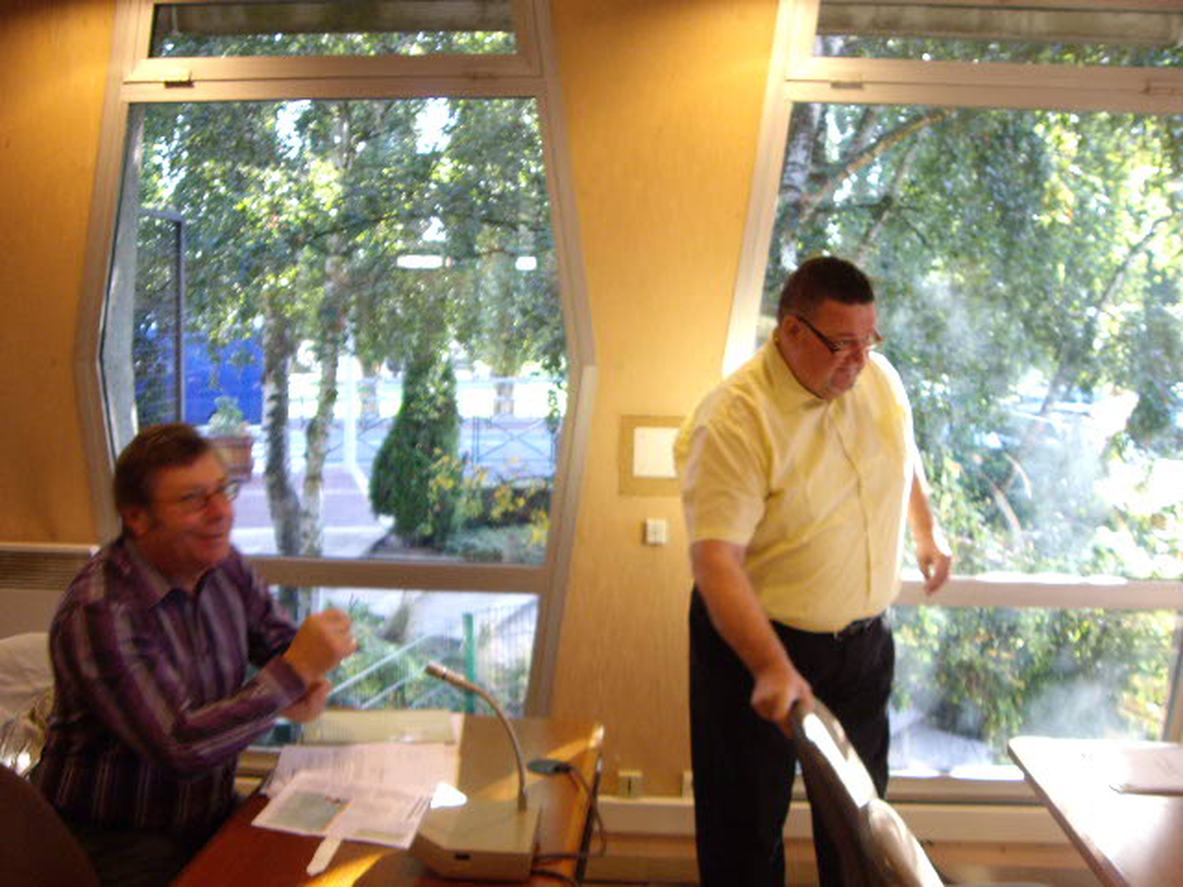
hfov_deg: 49.0
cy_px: 444
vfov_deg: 37.7
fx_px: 1299
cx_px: 592
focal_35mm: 38
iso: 200
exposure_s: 1/50
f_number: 2.7
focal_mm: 6.2
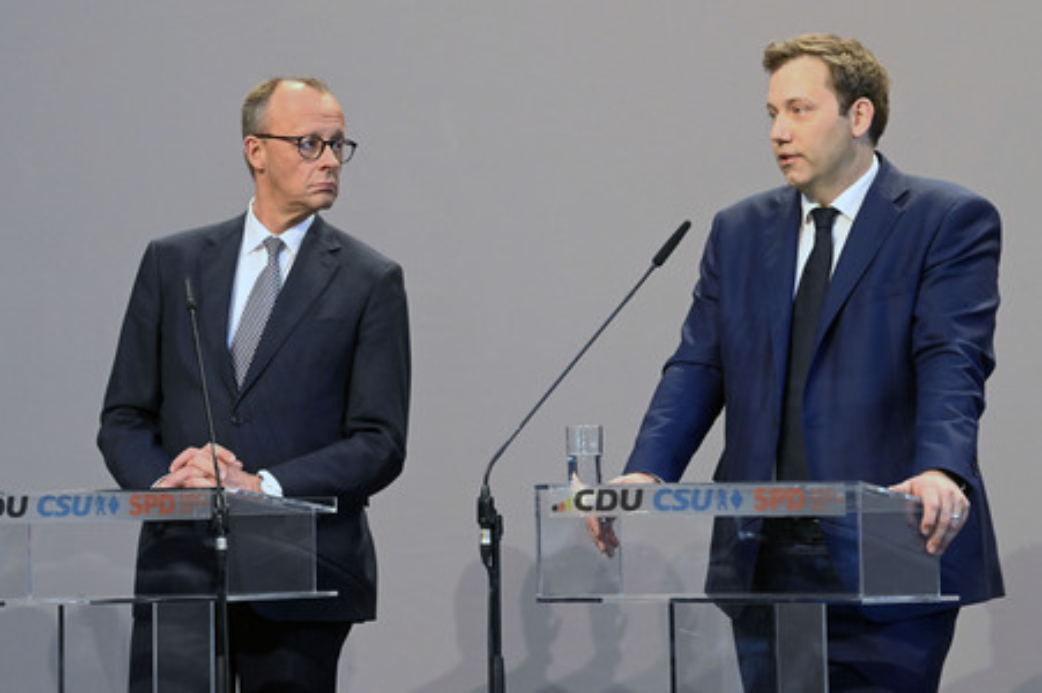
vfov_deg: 7.6
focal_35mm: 180
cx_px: 521
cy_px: 346
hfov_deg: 11.4
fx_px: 5206
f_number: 8
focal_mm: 180
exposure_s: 1/640
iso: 12800
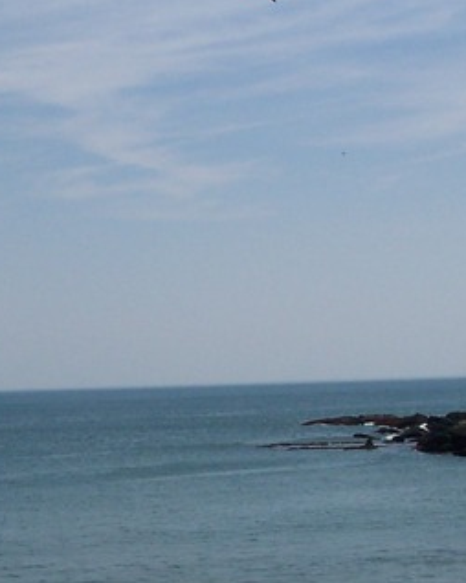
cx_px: 4
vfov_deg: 19.8
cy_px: 337
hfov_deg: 15.6
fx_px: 1674
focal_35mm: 97
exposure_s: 1/1000
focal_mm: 8
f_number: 4.8
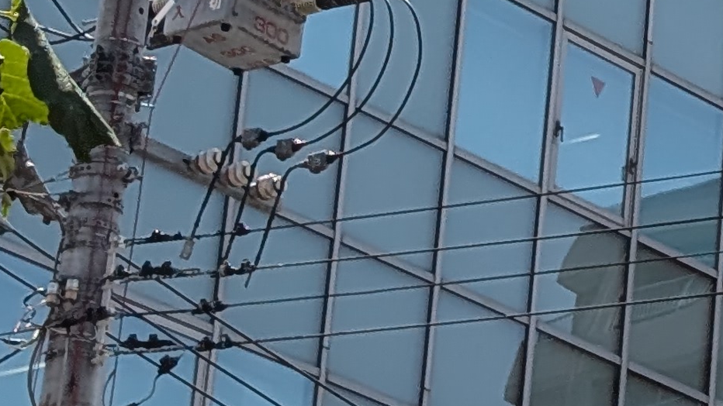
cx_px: 1293
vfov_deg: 5.1
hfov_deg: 8.8
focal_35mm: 234
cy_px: -383
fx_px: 4486
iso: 21
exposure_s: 1/1497
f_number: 1.68
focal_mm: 6.9
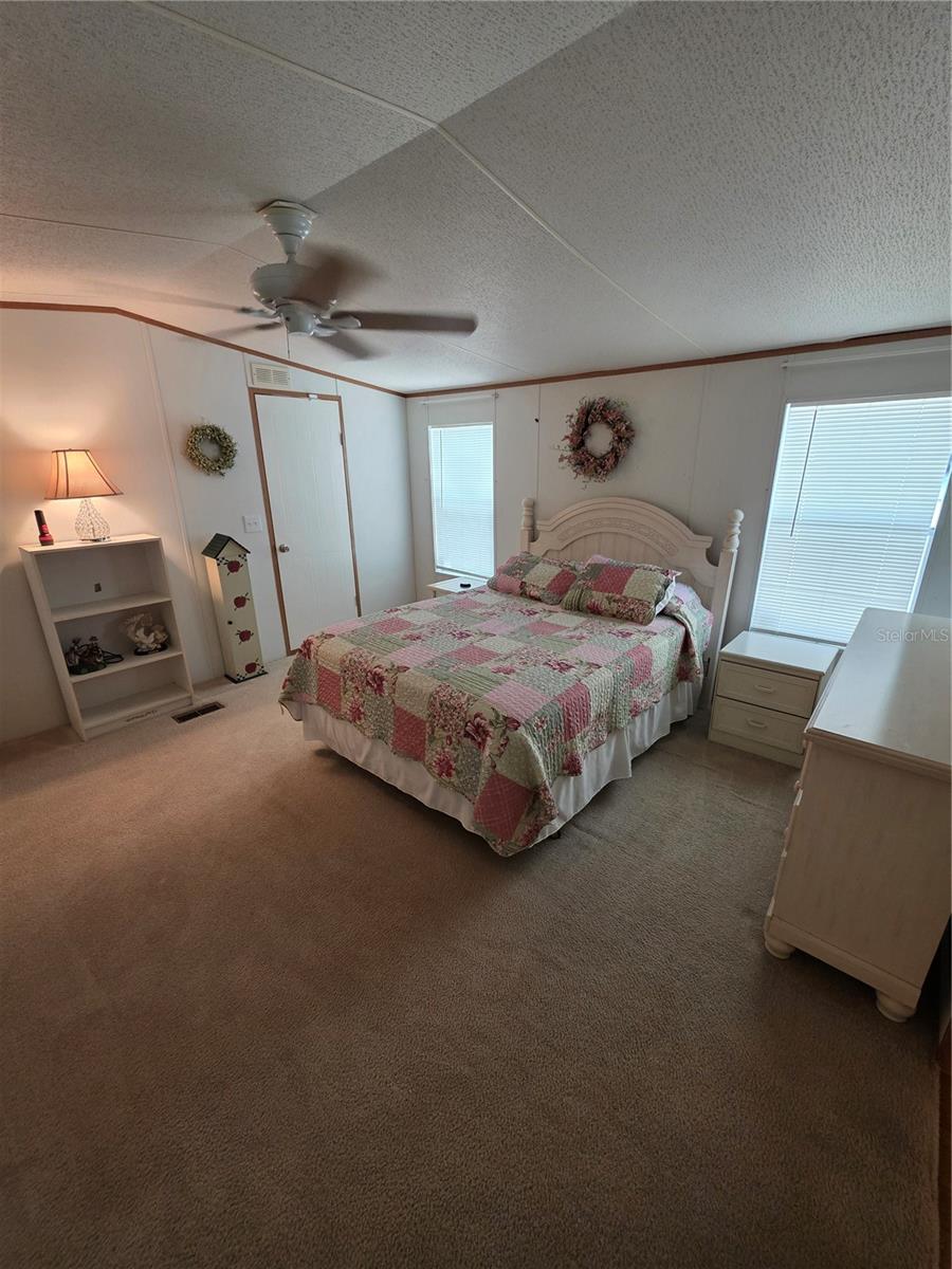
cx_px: 476
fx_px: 477
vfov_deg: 106.2
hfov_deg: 89.9
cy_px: 634
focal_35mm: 13
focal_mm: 2.2
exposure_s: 1/60
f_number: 1.9
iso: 320
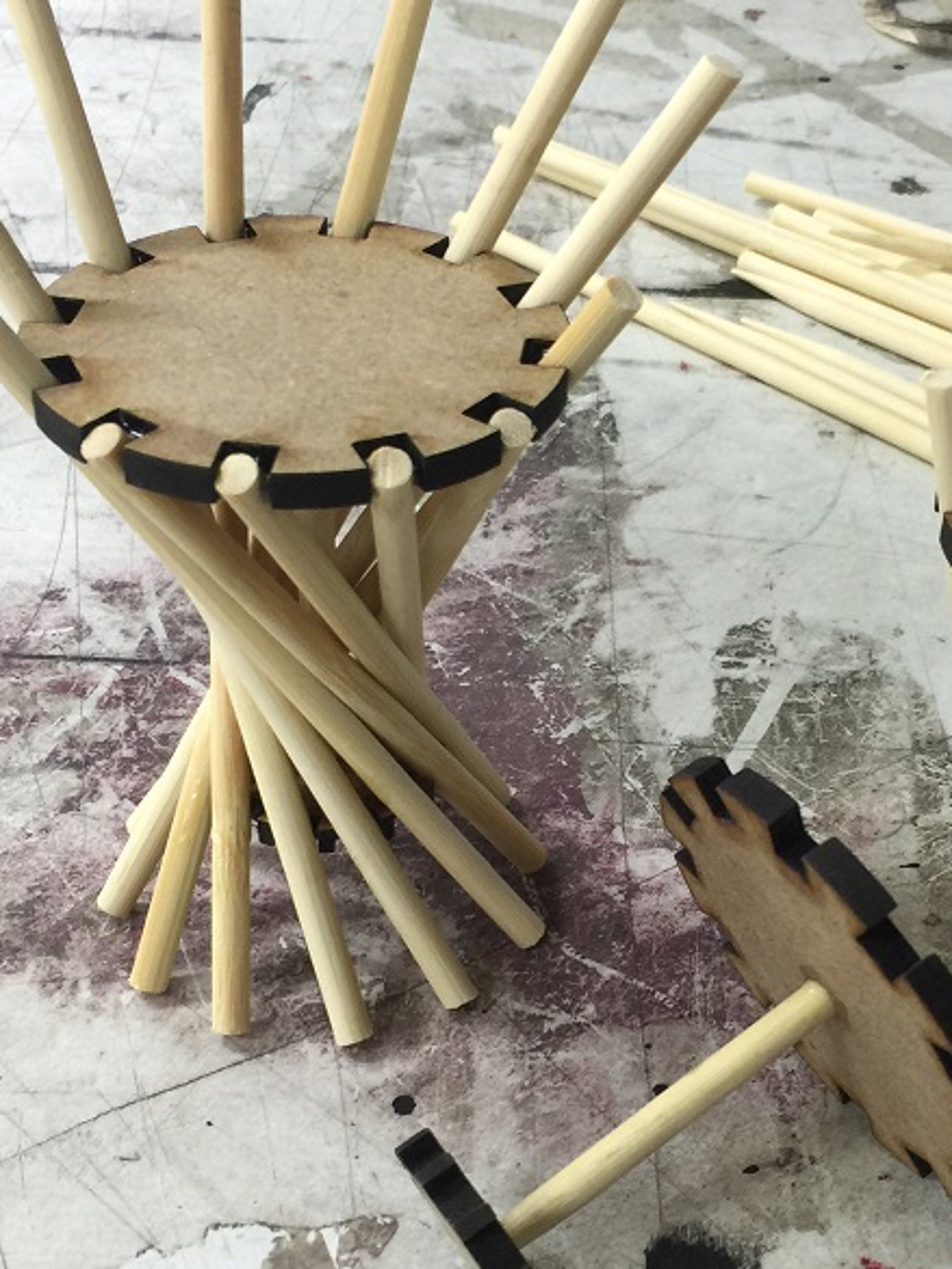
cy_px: 768
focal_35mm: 54
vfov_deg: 35.4
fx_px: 1979
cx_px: 679
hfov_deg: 26.8
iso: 32
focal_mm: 4.15
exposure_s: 1/15
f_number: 2.2
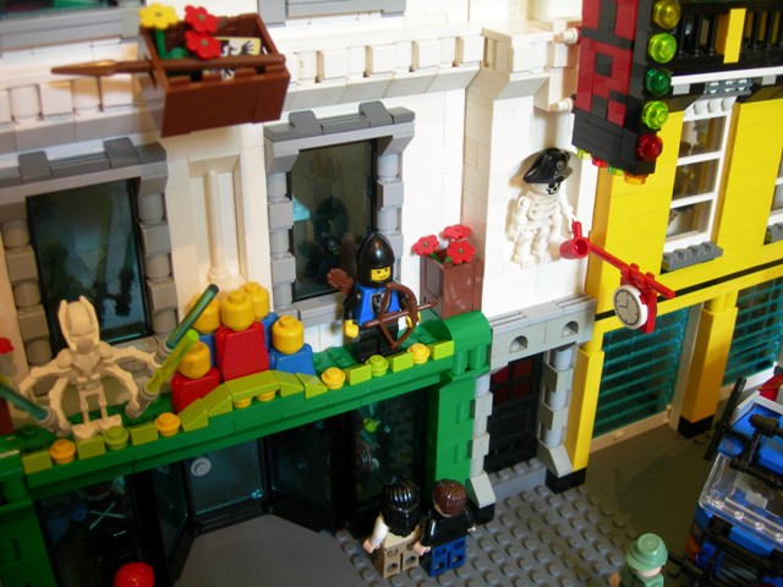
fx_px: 860
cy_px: 294
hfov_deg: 49.0
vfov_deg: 37.7
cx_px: 392
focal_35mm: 38
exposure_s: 1/3.8
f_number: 2.8
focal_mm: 7.8
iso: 60
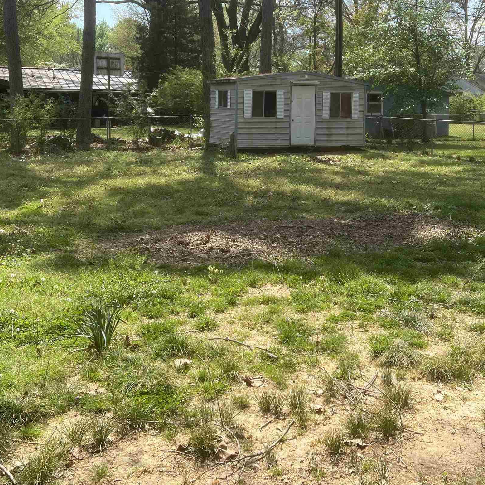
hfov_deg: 38.3
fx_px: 697
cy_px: 143
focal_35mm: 44
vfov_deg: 37.7
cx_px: 272
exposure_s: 1/2695
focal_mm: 5.7
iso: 50
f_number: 1.5
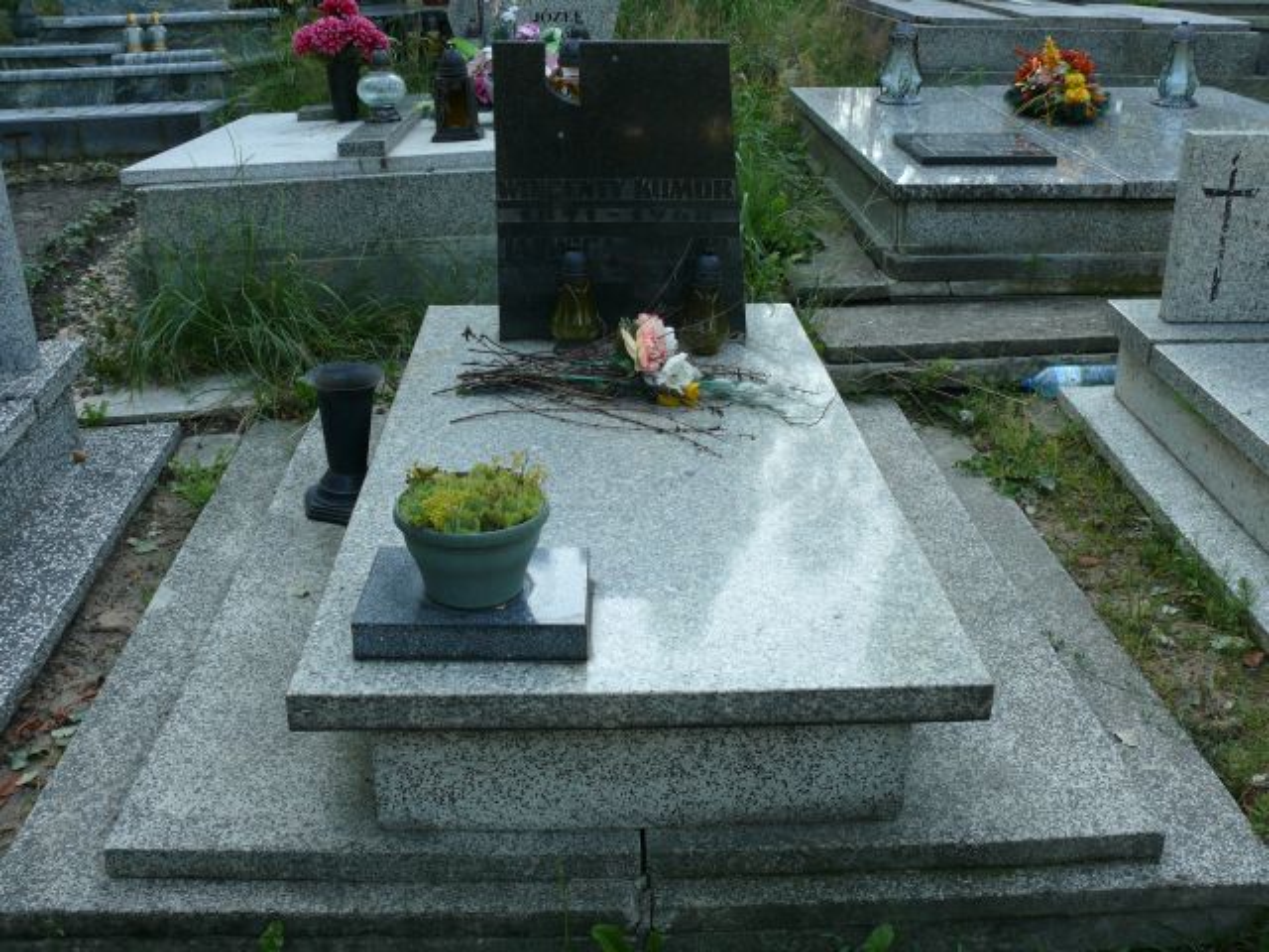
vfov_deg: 40.7
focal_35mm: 35
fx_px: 1283
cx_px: 634
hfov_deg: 52.6
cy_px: 476
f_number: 4
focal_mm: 7.4
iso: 100
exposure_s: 1/125
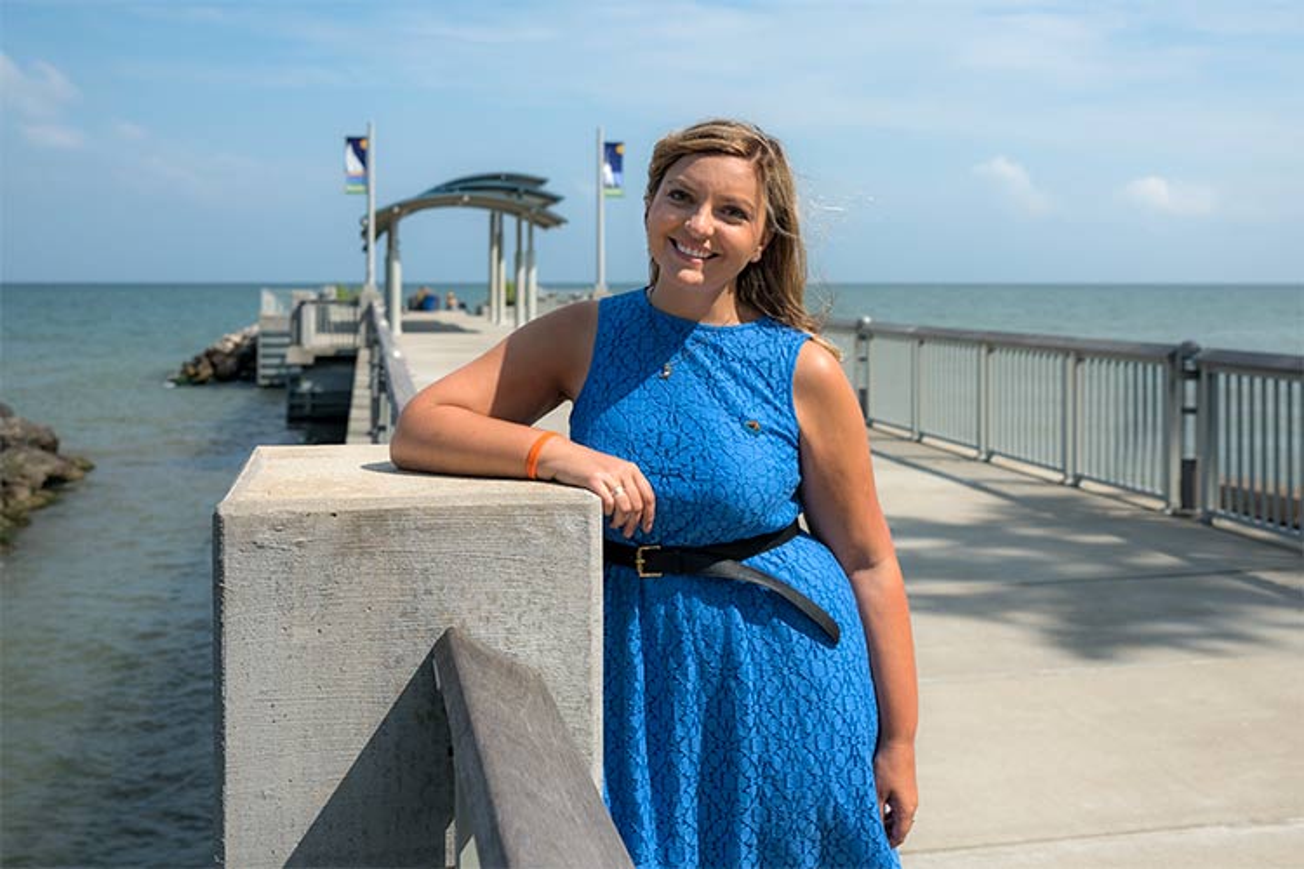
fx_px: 1268
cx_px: 652
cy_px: 434
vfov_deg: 37.9
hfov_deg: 54.4
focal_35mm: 35
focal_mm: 35
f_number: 5.6
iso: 200
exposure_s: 1/2500
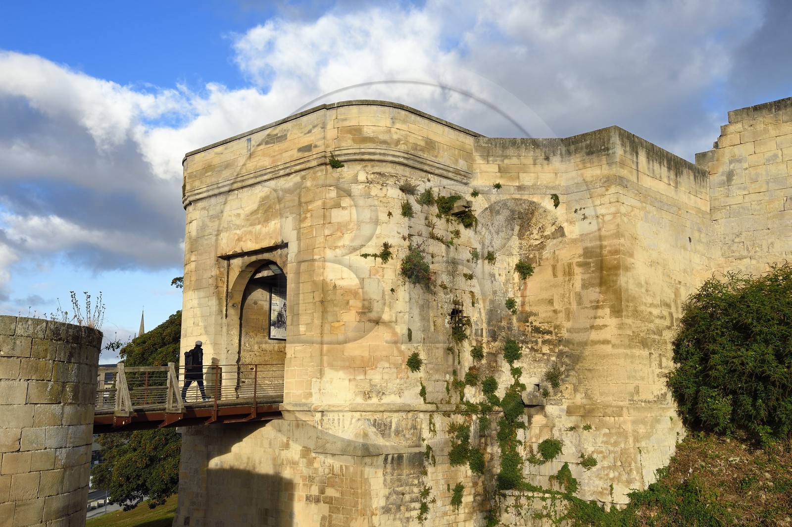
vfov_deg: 35.0
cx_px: 396
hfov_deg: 50.7
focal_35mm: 38
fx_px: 835
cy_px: 264
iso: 200
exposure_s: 1/200
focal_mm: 38
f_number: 11
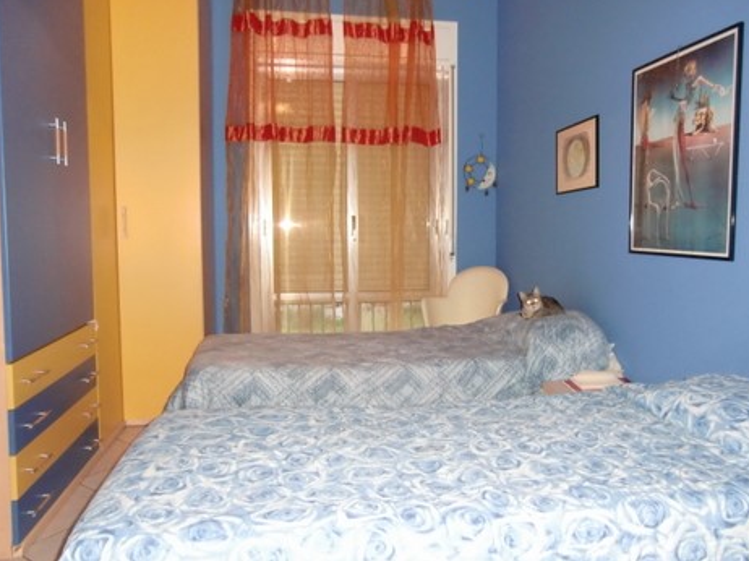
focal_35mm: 26
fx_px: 562
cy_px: 259
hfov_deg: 67.3
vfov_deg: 53.0
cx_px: 400
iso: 400
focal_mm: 4.3
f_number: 3.2
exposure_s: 1/30
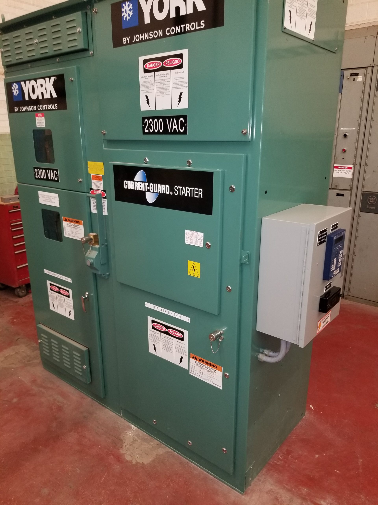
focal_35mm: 26
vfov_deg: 67.3
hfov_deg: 53.1
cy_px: 252
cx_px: 189
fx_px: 379
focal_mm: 4.3
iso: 125
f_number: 1.7
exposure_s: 1/12
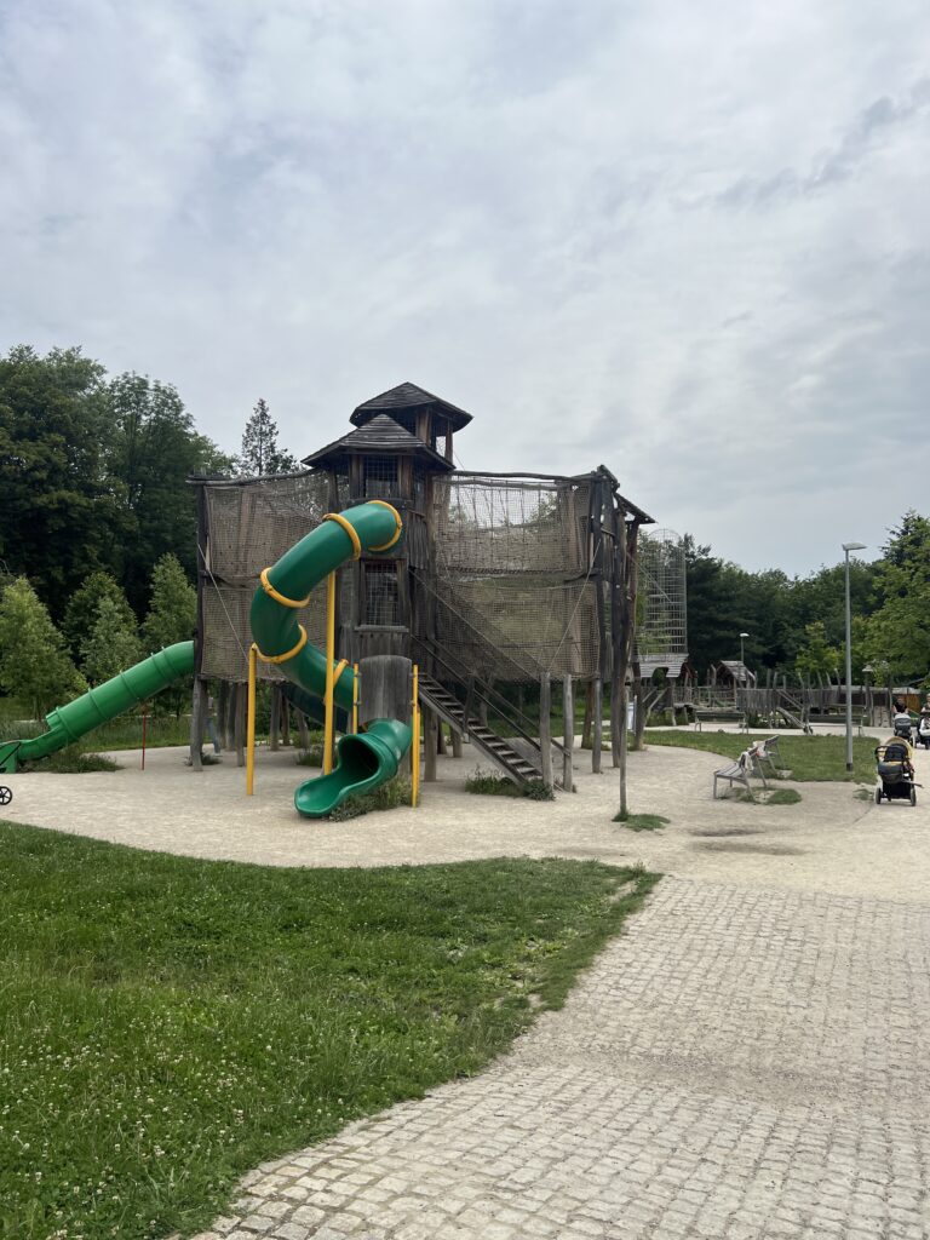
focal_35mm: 26
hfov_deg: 53.1
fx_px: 931
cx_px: 465
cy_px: 620
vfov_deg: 67.3
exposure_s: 1/7463
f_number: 1.5
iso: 50
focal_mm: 5.7
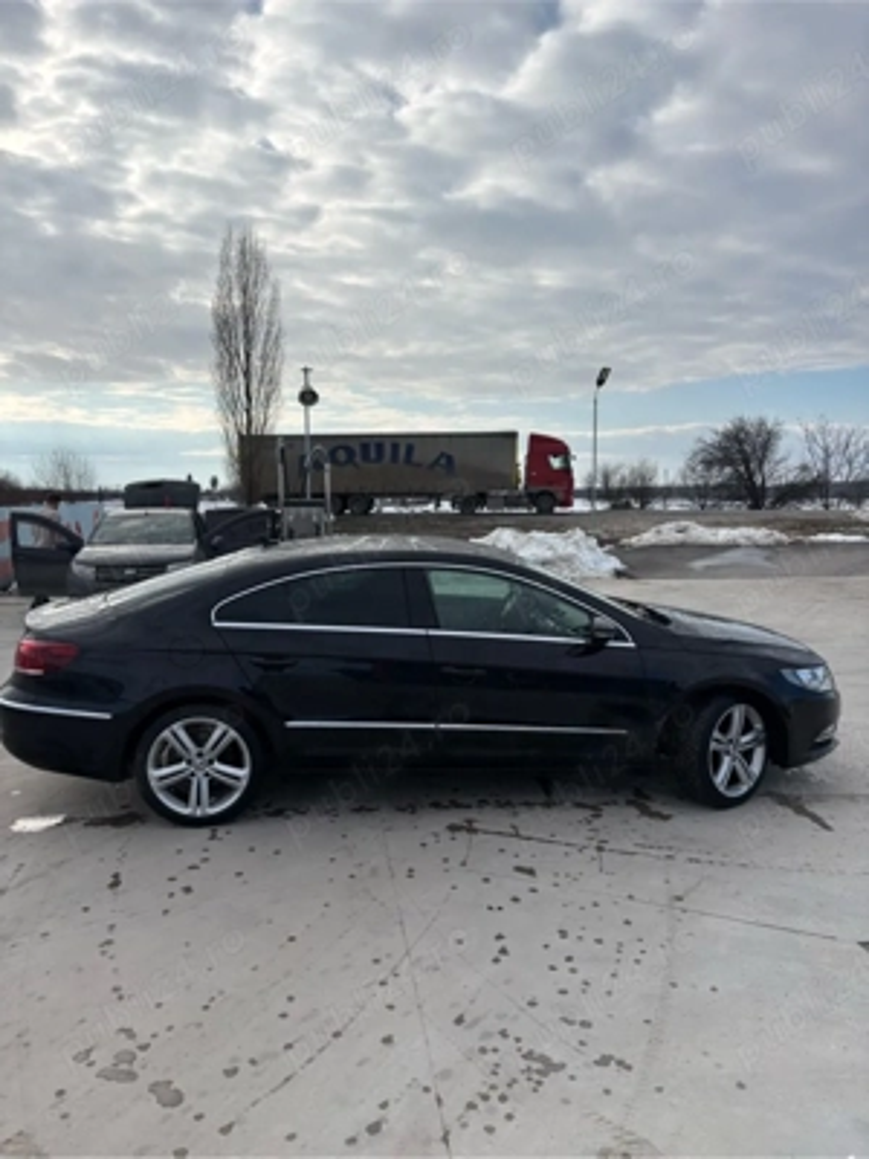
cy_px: 580
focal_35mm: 26
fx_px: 870
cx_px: 434
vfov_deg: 67.3
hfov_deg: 53.1
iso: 50
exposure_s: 1/5814
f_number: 1.6
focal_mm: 5.96
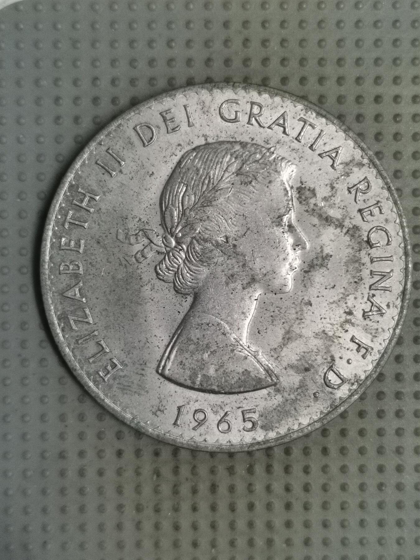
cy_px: 280
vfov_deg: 36.8
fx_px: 841
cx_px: 210
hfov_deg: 28.0
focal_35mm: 52
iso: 320
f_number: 1.8
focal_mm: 4.75
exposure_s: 1/30
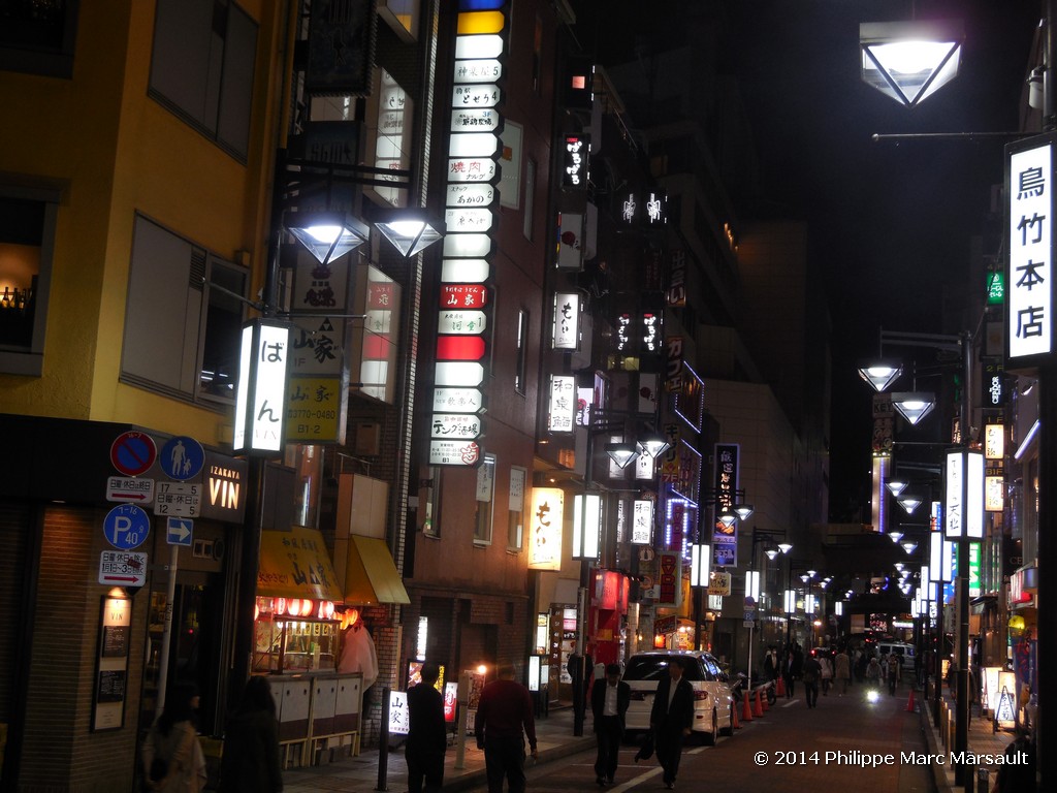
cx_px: 528
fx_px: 1618
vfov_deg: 27.5
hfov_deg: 36.2
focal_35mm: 53
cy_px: 396
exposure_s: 1/30
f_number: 4
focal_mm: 9.4
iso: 200
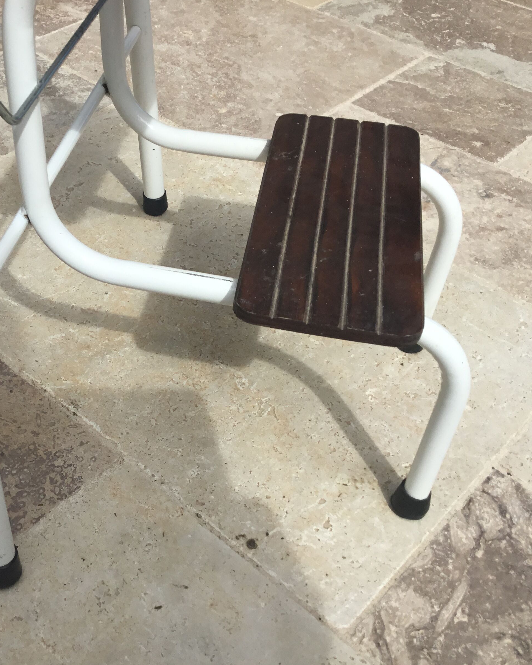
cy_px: 334
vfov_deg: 44.8
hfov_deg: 35.5
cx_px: 117
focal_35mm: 41
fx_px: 807
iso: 25
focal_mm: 3.3
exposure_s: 1/876
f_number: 2.4
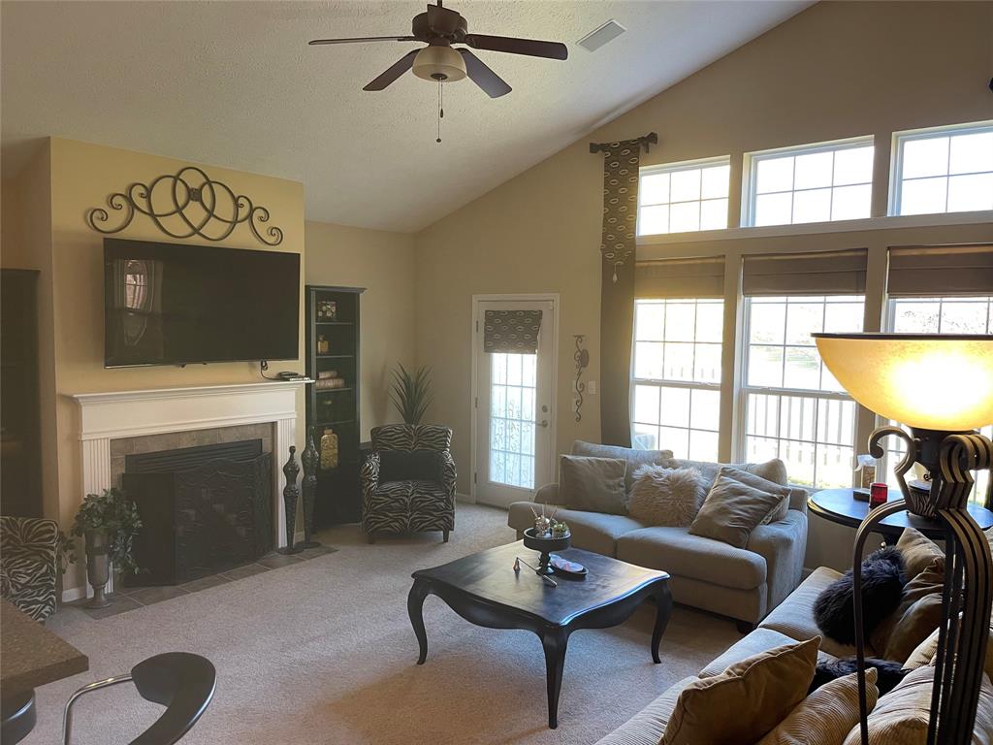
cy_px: 372
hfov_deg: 67.3
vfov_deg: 53.1
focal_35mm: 26
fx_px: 746
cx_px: 496
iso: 160
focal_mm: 5.1
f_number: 1.6
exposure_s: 1/60
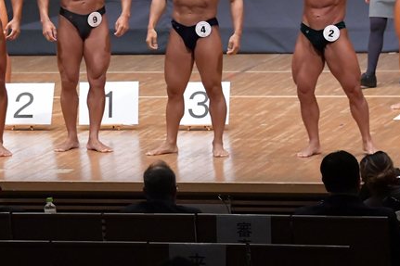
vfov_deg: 4.9
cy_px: 60
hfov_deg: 7.3
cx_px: 76
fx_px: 3132
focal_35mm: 282
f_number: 5.6
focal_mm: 105
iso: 8000
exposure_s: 1/400
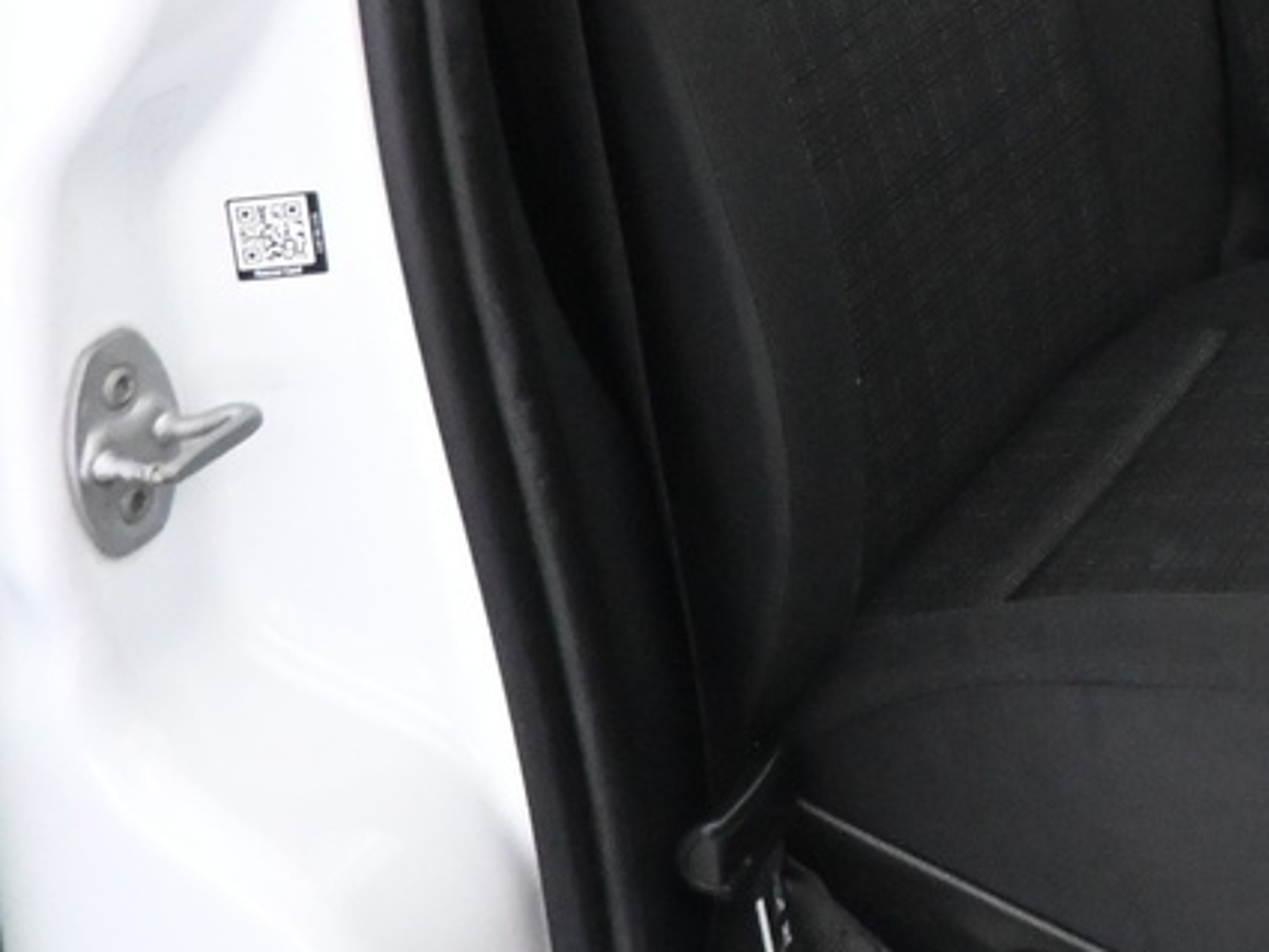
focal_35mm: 88
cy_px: -284
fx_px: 3227
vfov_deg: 15.9
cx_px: 1681
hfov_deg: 20.2
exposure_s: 1/60
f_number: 3.5
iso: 4000
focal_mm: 16
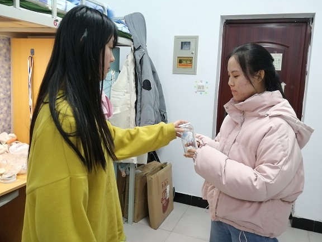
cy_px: 110
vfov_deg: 46.7
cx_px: 170
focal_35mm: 30
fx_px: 279
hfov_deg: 59.9
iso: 500
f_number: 1.8
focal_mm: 3.96
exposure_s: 1/25
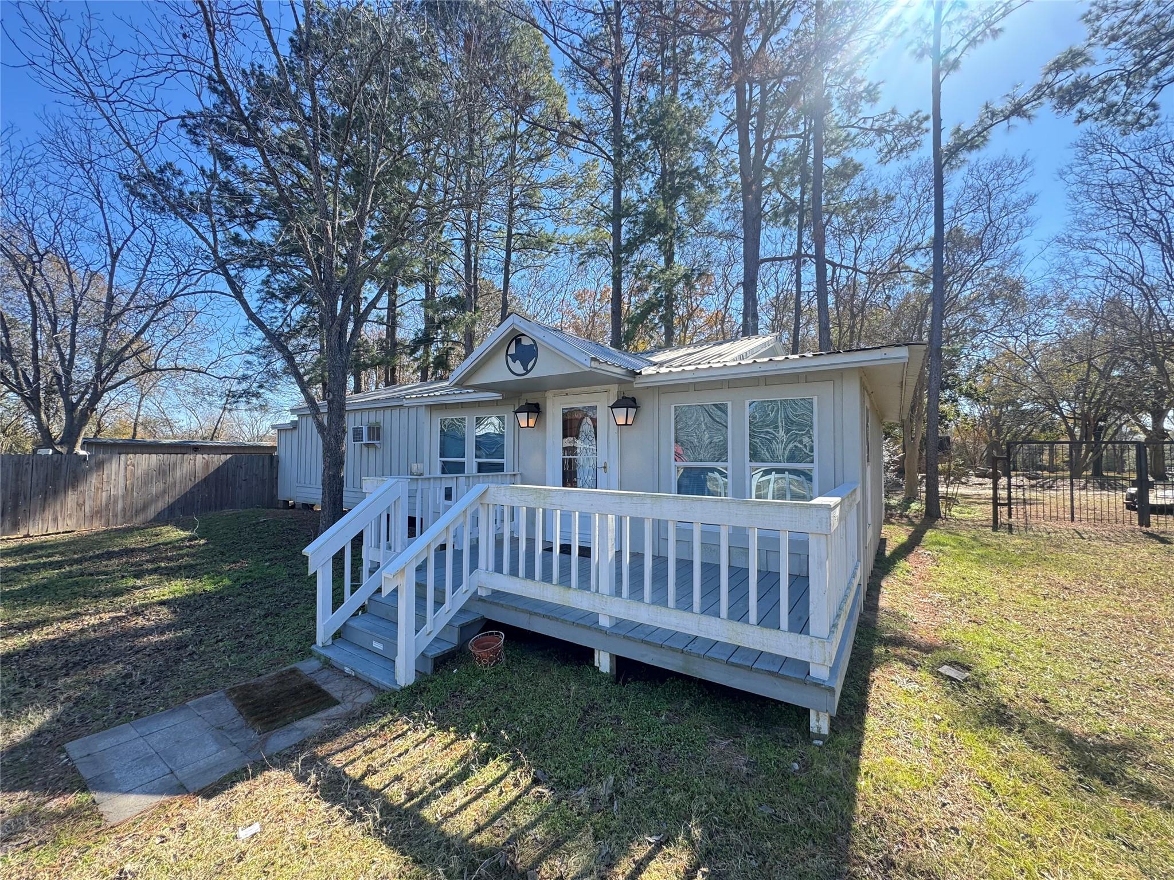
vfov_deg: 85.7
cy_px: 440
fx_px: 475
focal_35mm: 14
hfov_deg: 102.1
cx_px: 587
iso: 40
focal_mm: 2.22
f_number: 2.2
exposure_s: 1/296
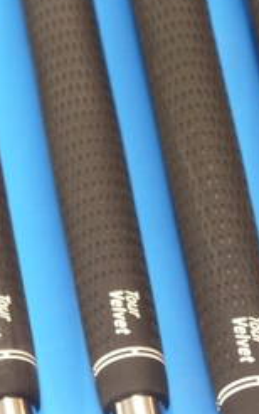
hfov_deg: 5.7
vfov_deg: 9.0
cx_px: 188
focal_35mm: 232
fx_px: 2617
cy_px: 69
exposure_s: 1/60
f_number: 5.6
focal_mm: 42
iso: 800
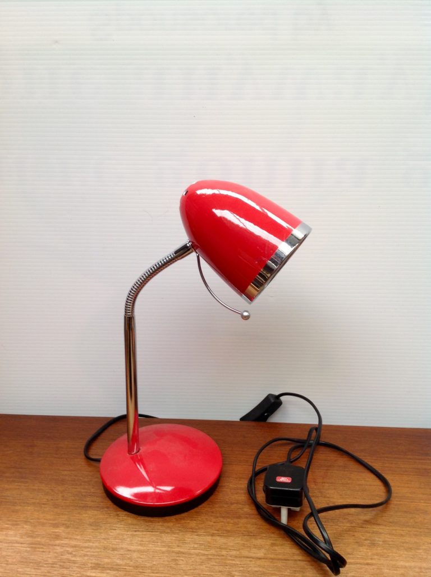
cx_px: 216
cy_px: 288
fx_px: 582
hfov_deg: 40.6
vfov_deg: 52.7
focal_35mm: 35
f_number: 2.4
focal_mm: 4.28
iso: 64
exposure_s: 1/30
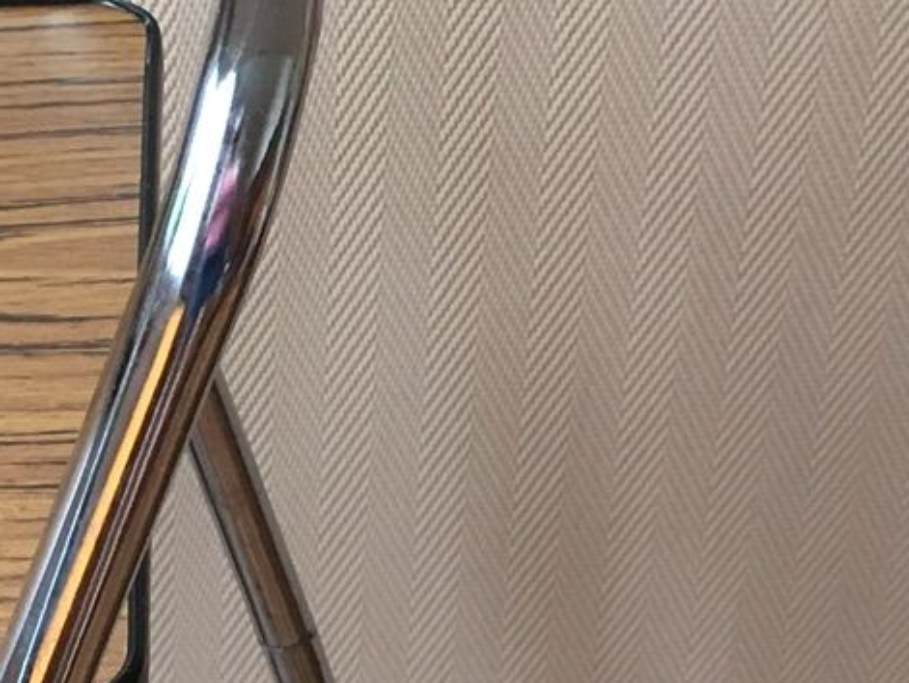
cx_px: 208
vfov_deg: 11.8
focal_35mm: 126
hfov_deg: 15.5
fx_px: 3311
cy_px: 276
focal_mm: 4.15
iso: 125
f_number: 2.2
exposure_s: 1/33
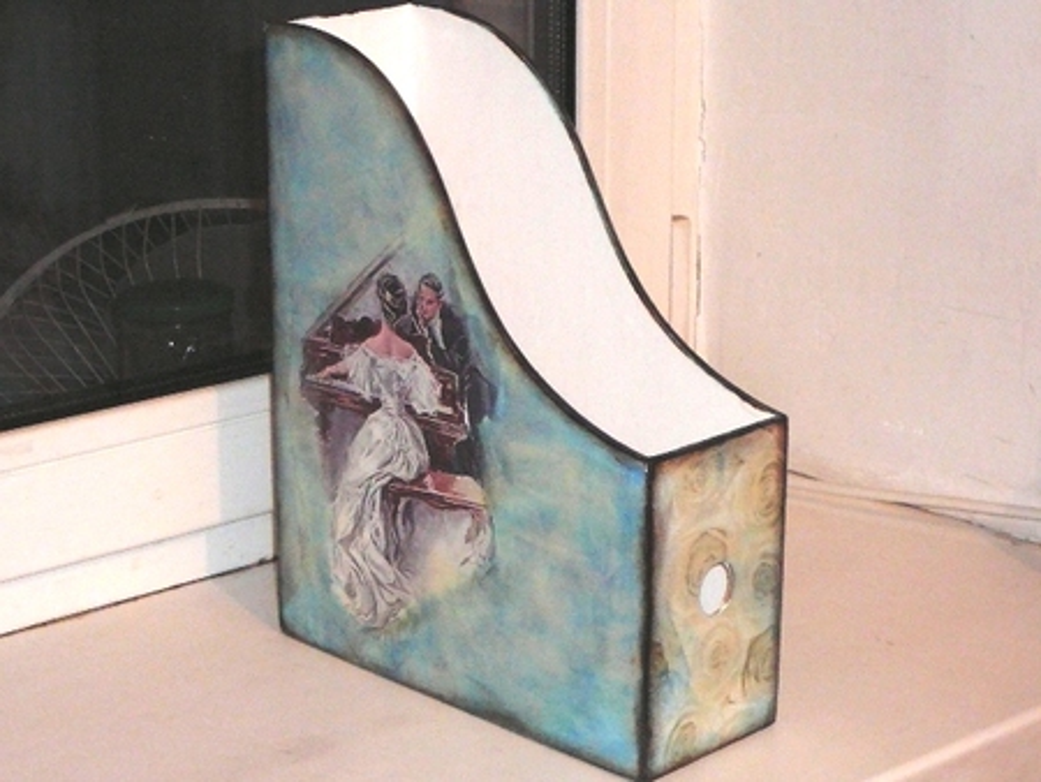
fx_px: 2287
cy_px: 391
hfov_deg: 25.6
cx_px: 520
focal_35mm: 76
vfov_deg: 19.4
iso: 400
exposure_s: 1/30
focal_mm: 9.1
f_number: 3.6
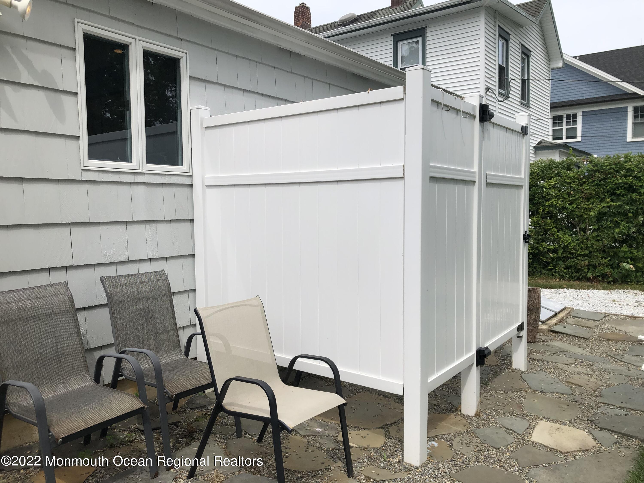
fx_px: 521
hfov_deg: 63.4
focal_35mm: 28
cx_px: 322
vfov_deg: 49.7
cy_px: 242
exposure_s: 1/2114
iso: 20
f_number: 1.8
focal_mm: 3.99
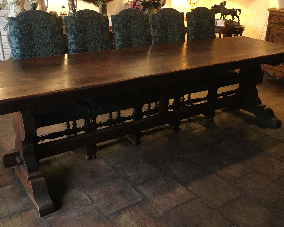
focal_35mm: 38
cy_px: 85
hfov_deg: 47.9
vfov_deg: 38.9
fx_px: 319
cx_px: 136
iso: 200
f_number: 2.2
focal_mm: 4.15
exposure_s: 1/17
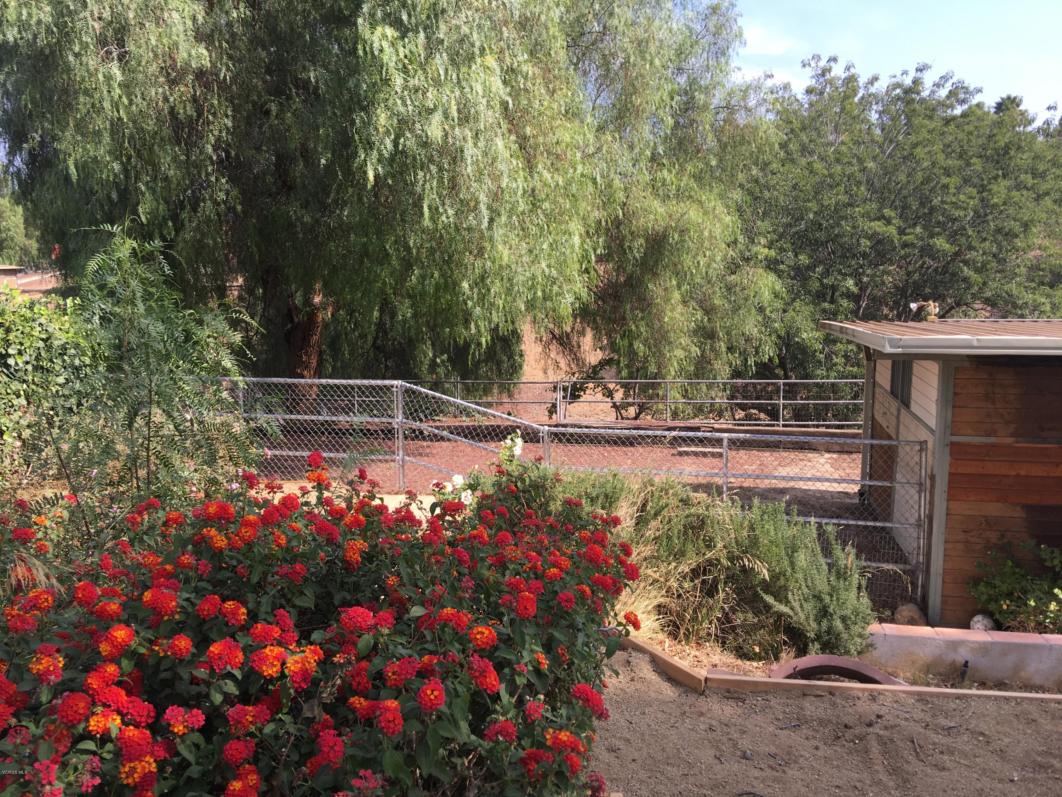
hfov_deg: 61.7
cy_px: 398
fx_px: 890
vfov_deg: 48.2
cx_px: 531
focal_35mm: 29
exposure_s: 1/509
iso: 25
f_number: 2.2
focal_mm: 4.15
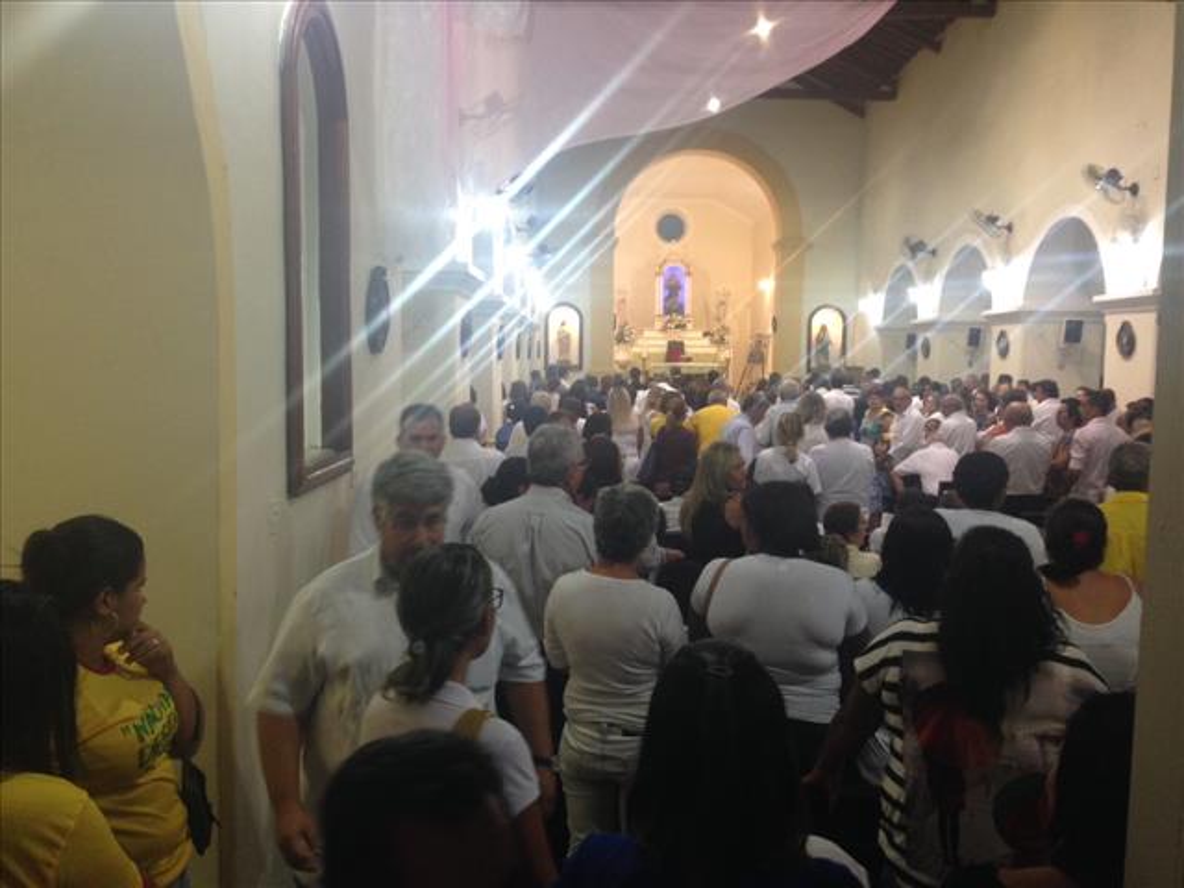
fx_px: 1129
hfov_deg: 55.4
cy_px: 444
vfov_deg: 42.9
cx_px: 592
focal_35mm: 33
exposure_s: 1/20
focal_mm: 4.12
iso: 160
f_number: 2.4
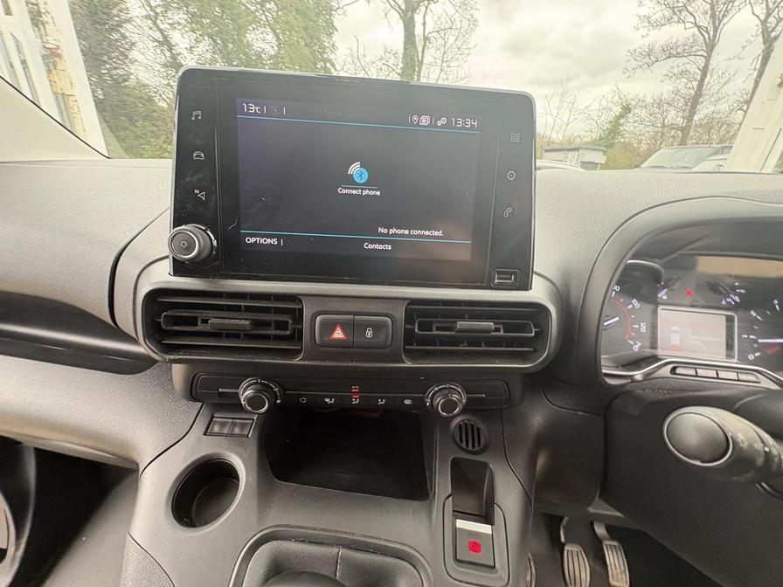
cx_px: 392
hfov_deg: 102.1
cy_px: 294
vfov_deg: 85.7
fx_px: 317
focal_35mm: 14
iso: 250
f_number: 2.2
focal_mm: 2.22
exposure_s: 1/60
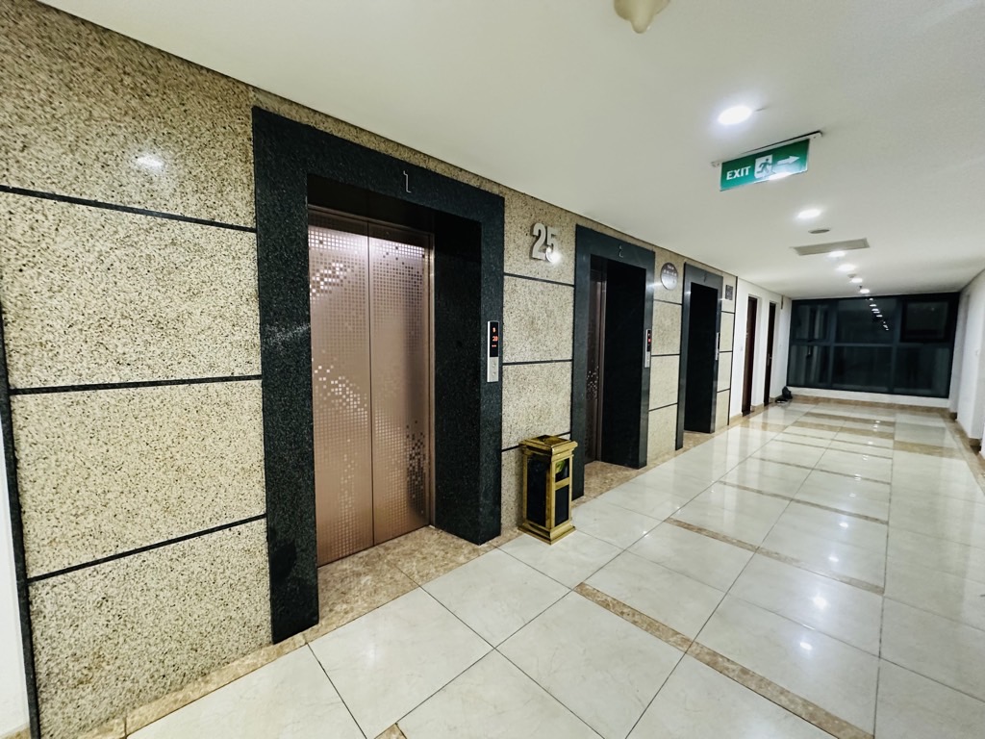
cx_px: 492
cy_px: 370
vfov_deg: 85.7
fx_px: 398
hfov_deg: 102.1
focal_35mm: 14
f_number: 2.2
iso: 1000
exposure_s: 1/50
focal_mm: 2.22
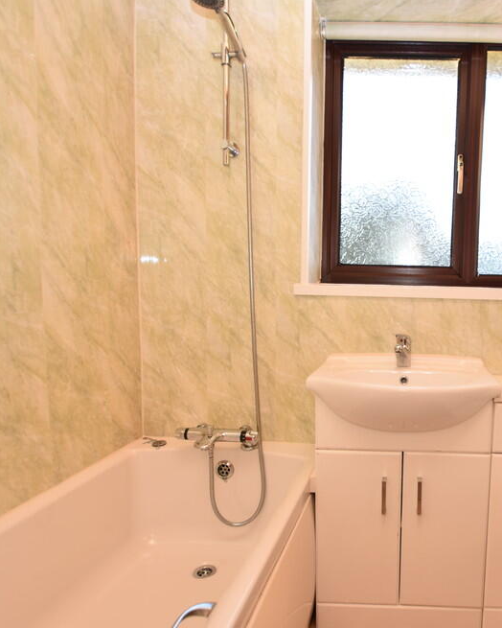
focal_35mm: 22
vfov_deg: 75.0
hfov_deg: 58.7
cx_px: 396
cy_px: 319
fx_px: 409
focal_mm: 10
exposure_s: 1/60
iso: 200
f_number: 4
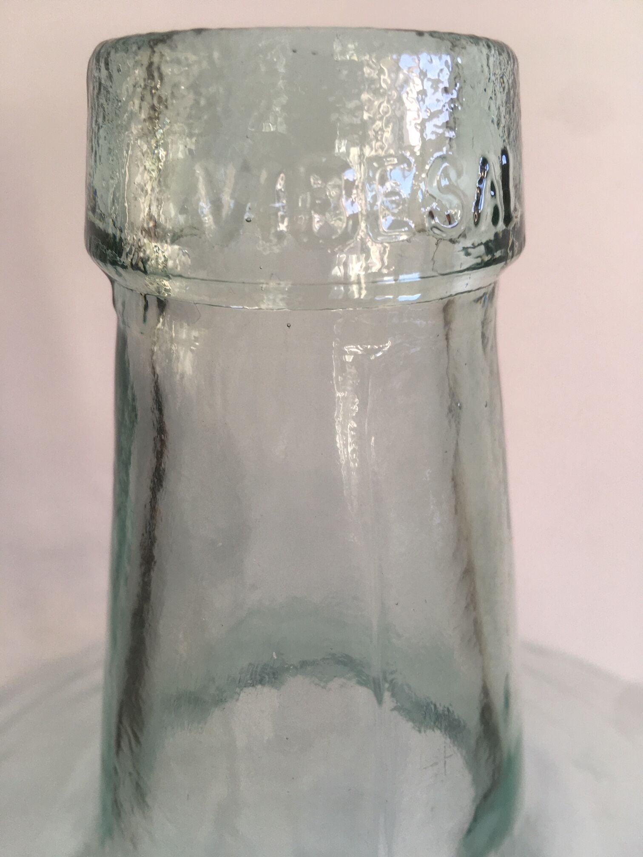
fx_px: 718
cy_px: 428
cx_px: 322
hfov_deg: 48.2
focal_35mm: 29
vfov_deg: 61.7
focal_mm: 4.15
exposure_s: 1/50
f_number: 2.2
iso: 32
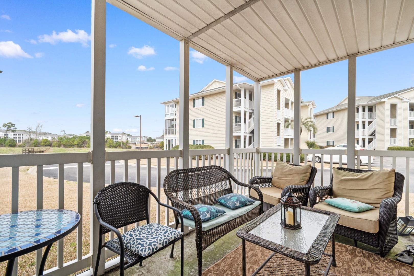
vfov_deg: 77.3
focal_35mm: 15
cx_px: 207
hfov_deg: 100.4
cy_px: 138
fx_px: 172
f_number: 5
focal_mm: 10
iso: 100
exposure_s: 1/100
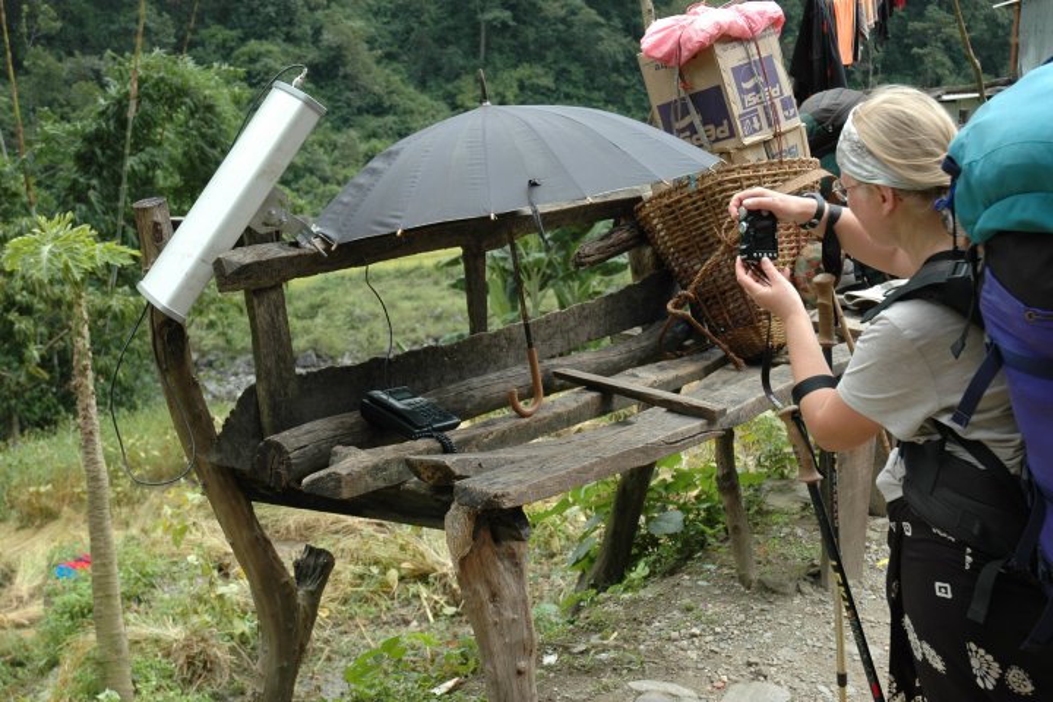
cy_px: 351
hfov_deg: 38.9
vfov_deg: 26.5
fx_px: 1492
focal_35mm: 51
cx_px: 526
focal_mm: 34
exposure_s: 1/125
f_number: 5.6
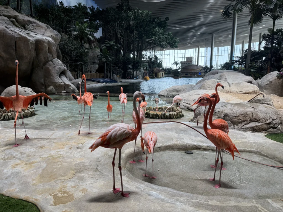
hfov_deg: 71.6
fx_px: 196
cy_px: 106
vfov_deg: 56.8
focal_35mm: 24
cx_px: 142
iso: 100
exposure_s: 1/358
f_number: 1.78
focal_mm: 6.76
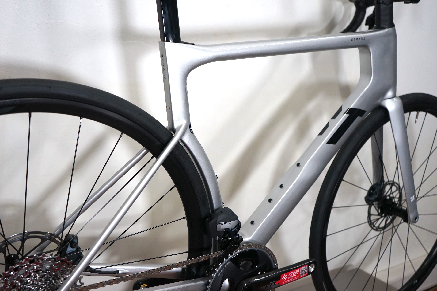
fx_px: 424
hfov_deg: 54.5
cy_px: 146
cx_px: 218
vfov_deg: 37.8
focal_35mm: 35
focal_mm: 35
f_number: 4
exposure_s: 1/160
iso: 800
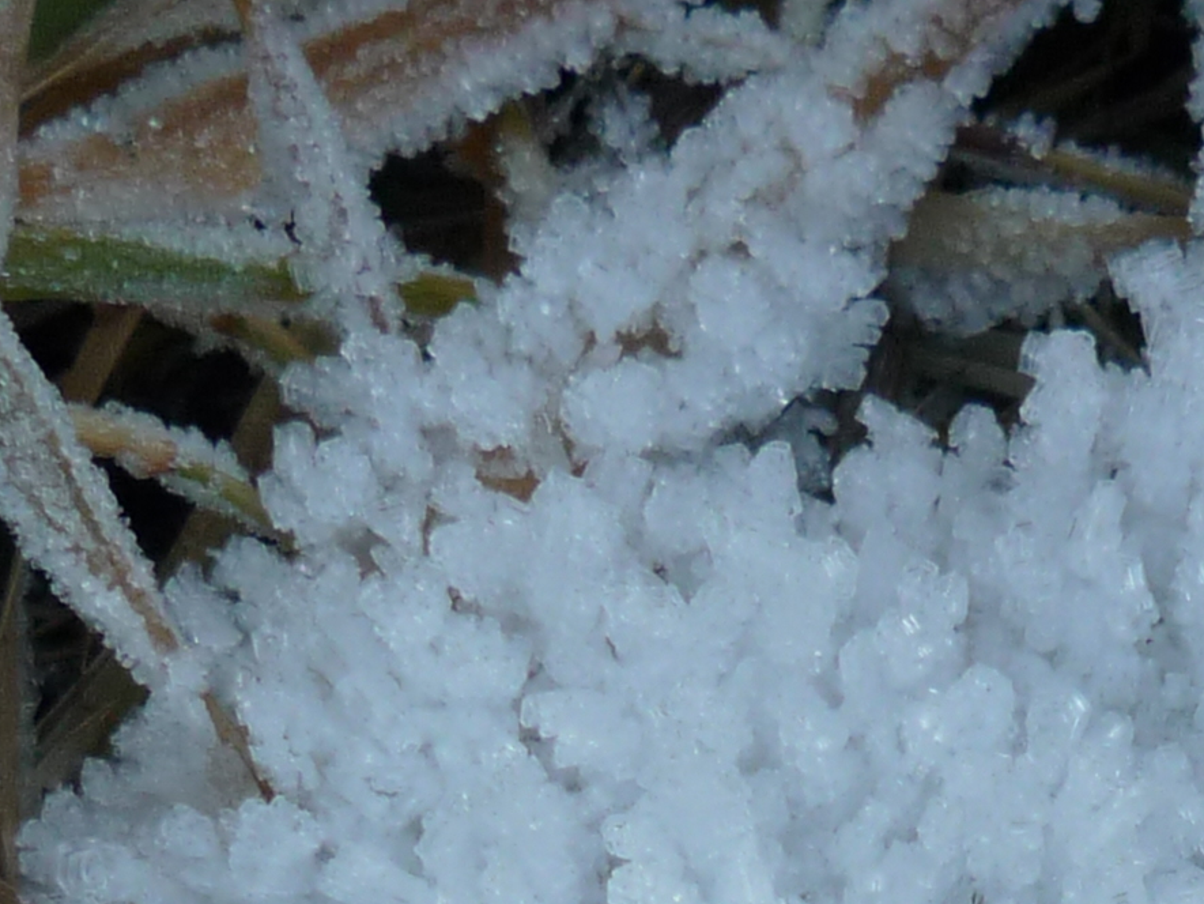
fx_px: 3583
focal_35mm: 103
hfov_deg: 18.9
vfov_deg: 13.5
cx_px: 1001
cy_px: 1379
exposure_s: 1/200
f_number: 2.8
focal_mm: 4.4
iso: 100
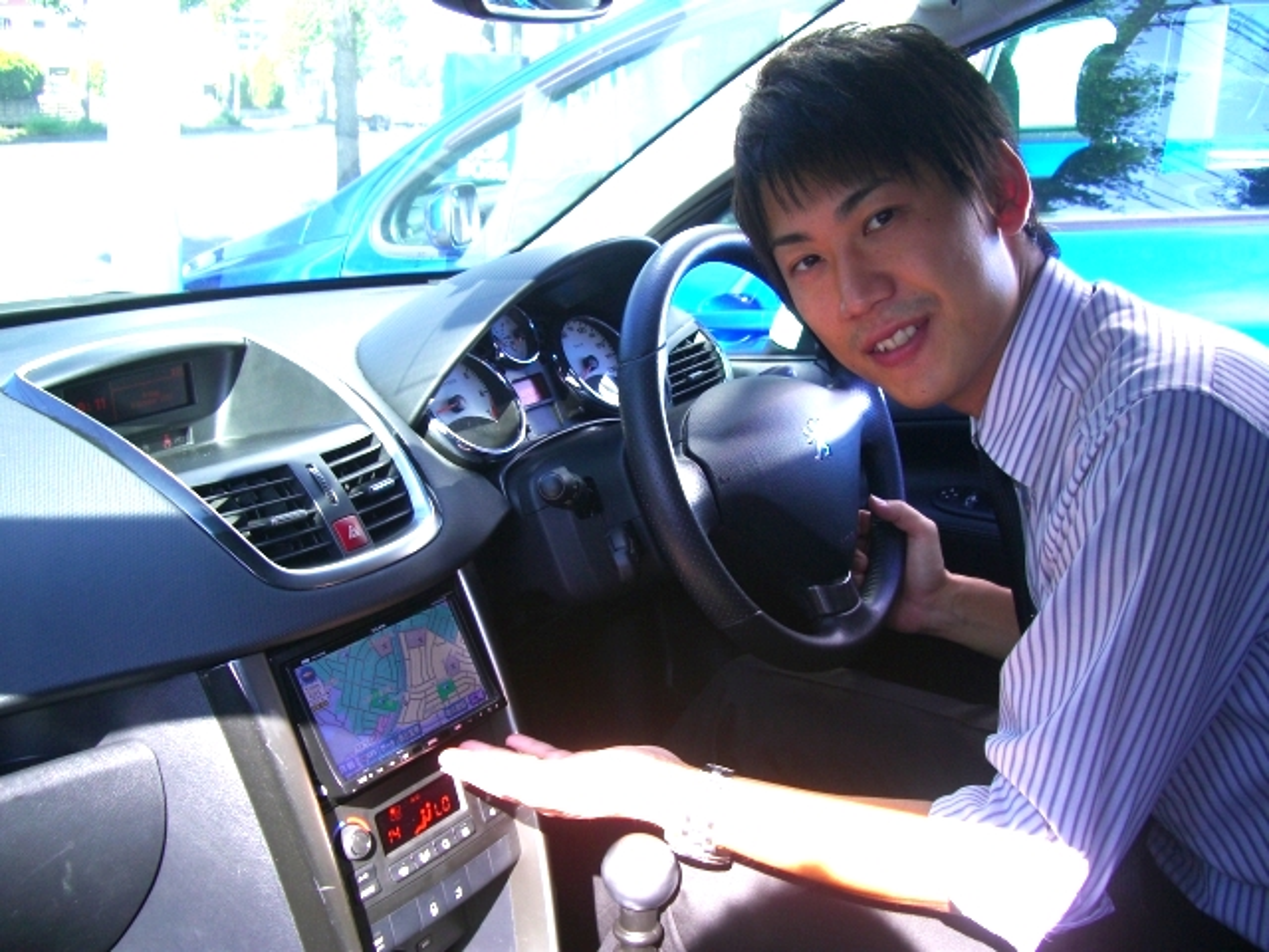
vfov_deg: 37.7
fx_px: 1393
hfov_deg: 49.0
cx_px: 634
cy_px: 476
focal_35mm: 38
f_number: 2.8
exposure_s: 1/160
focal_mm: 7.9
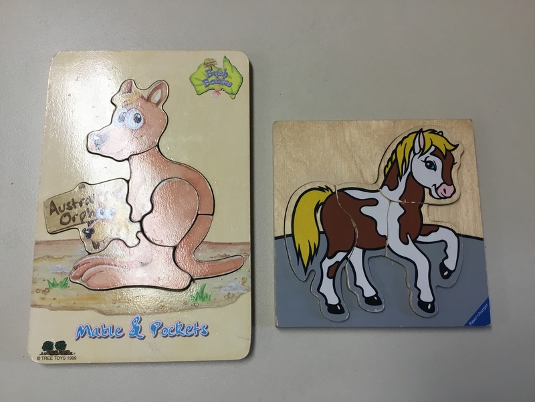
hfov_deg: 58.4
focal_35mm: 31
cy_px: 201
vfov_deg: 45.4
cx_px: 268
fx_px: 479
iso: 40
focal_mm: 3.3
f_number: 2.4
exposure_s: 1/33
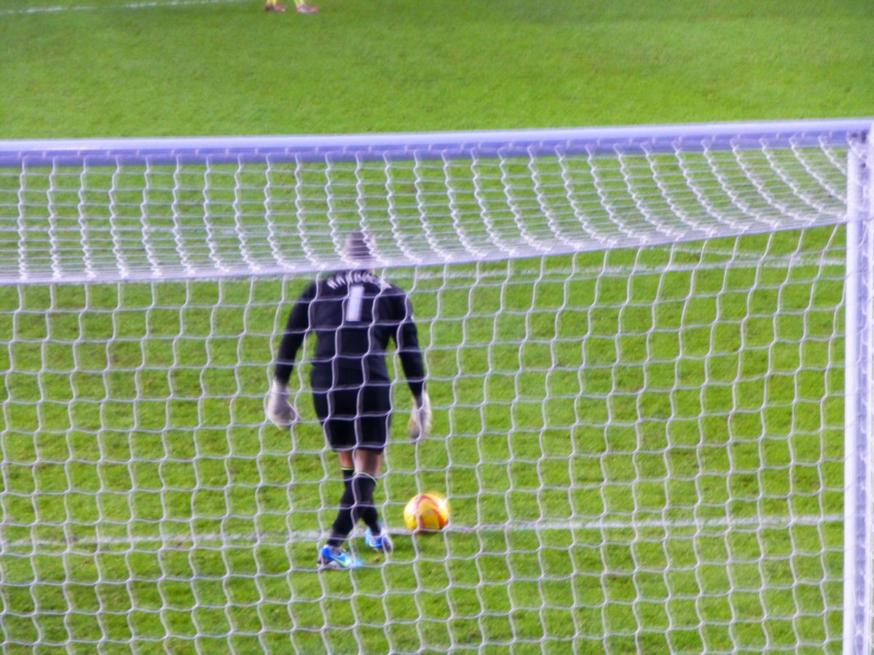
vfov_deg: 6.9
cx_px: 437
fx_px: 5403
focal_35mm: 214
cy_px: 328
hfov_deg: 9.2
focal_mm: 38.2
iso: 400
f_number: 5.6
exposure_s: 1/13
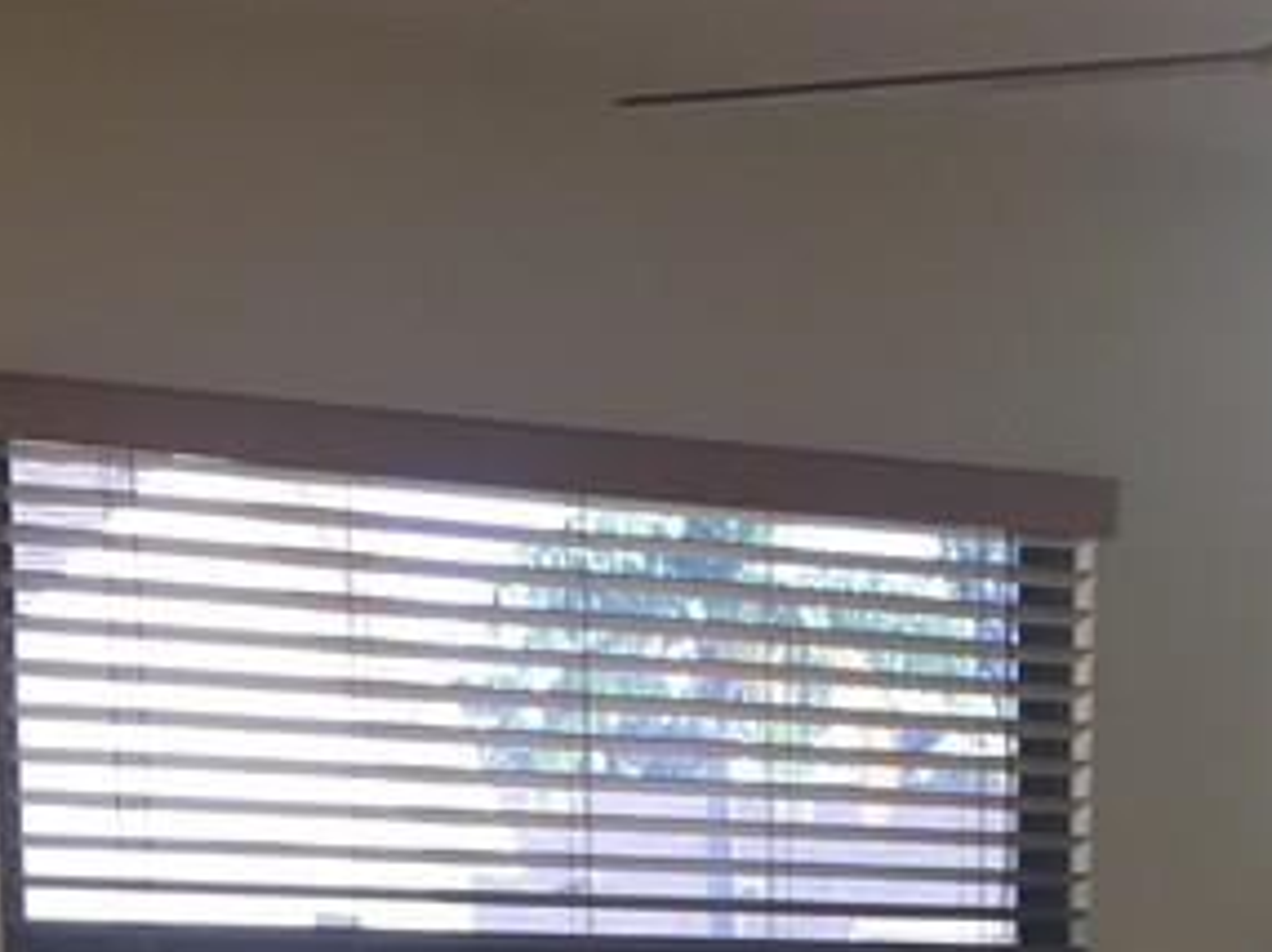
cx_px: 1099
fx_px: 3818
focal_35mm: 104
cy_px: 1650
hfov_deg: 18.7
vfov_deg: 13.0
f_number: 2.2
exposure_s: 1/30
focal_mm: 4.15
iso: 64
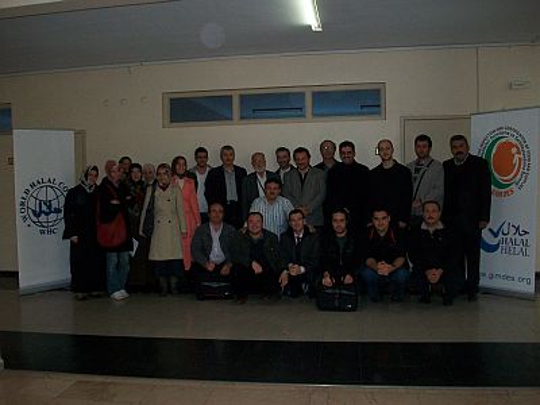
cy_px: 202
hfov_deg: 54.0
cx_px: 270
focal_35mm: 34
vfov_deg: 41.8
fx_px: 530
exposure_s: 1/60
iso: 160
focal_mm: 5.7
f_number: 2.8
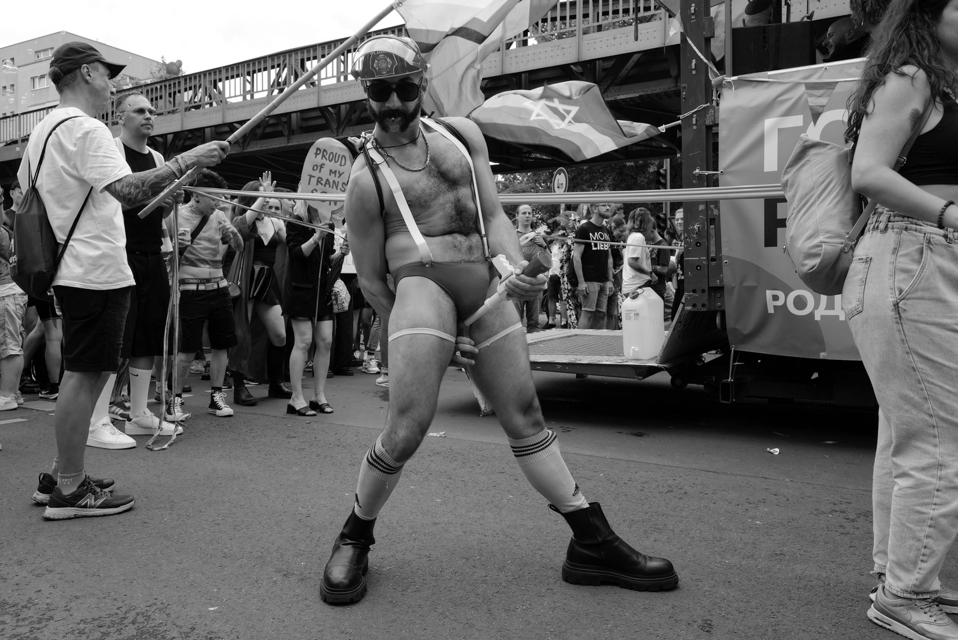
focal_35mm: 28
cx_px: 479
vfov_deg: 46.4
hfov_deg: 65.5
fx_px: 745
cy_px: 320
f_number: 10
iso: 400
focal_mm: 28
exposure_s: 1/200
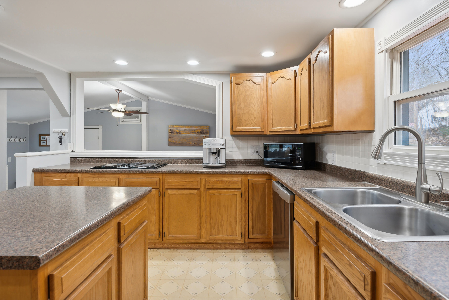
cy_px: 150
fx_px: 225
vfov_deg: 67.4
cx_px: 224
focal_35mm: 18
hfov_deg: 90.0
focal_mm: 18
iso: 320
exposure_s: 1/6
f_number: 7.1
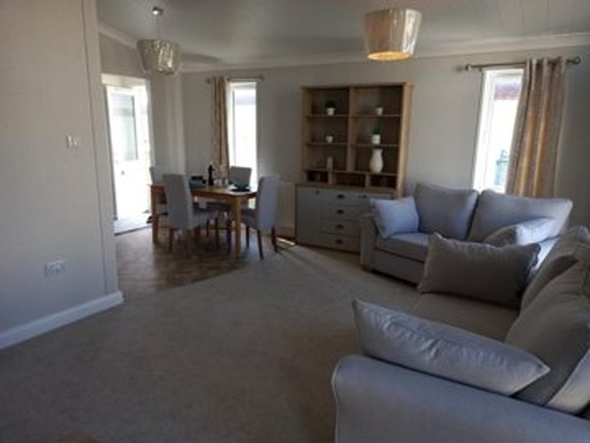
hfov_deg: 69.4
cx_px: 295
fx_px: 426
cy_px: 222
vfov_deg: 54.9
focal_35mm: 25
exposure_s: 1/50
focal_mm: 4.6
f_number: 2
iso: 32
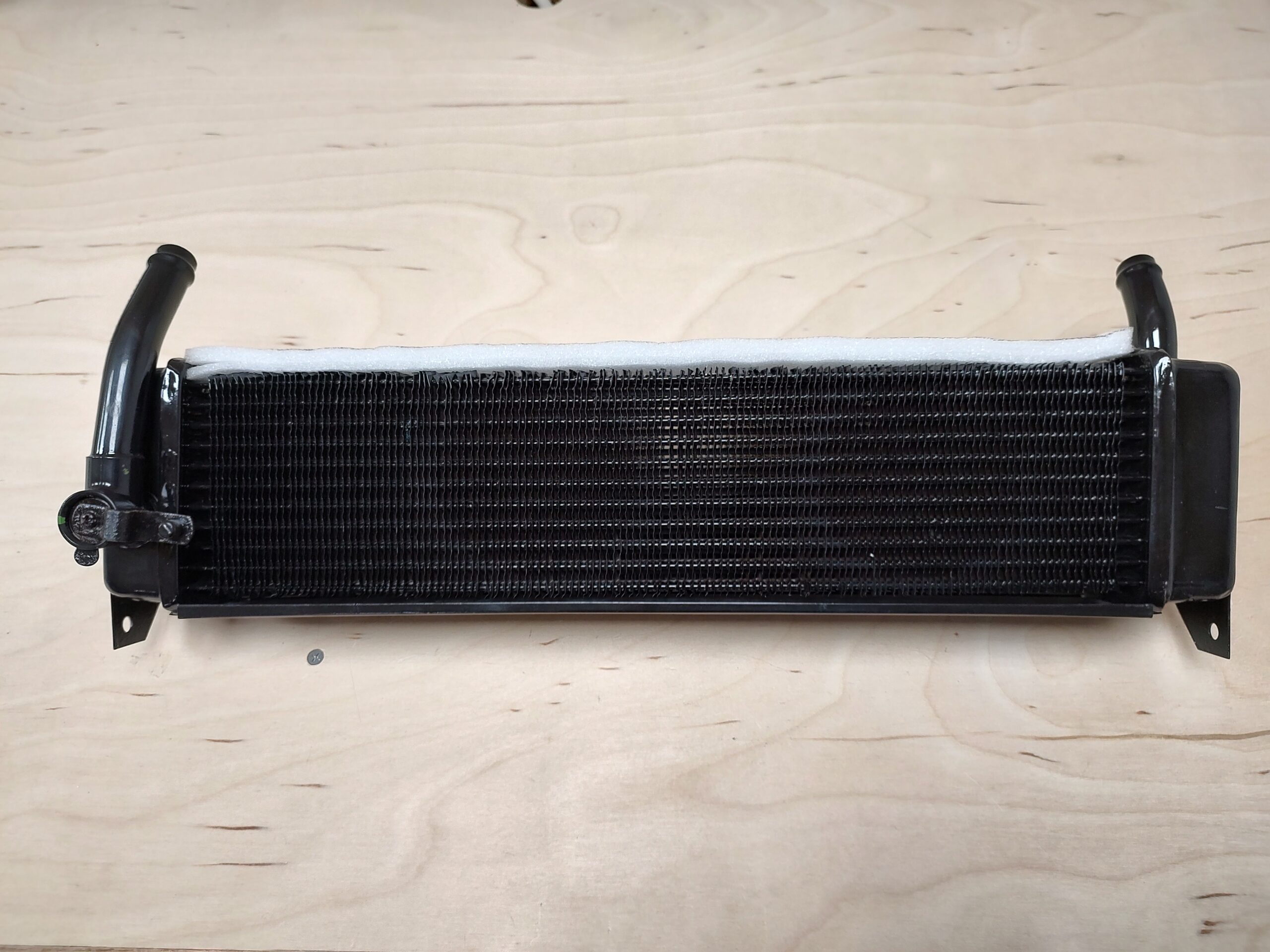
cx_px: 635
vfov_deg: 56.8
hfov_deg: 71.6
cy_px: 476
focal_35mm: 24
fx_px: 881
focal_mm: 5.88
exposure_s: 1/60
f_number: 1.9
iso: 669
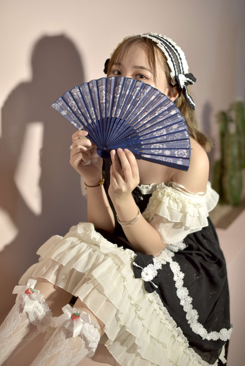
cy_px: 183
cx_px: 122
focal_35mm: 50
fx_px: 510
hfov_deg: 27.0
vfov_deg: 39.6
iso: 500
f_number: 2
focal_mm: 50
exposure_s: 1/80
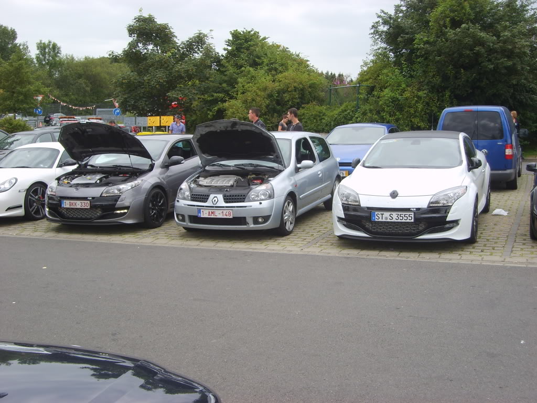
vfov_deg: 33.6
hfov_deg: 43.9
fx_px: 667
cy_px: 202
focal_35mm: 43
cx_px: 268
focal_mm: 7.2
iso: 50
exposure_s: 1/90
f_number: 3
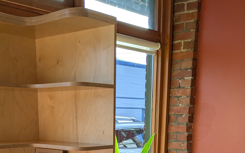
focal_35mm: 57
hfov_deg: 35.6
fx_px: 381
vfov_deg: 20.3
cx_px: 109
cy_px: 213
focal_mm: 4.38
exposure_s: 1/468
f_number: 1.73
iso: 68
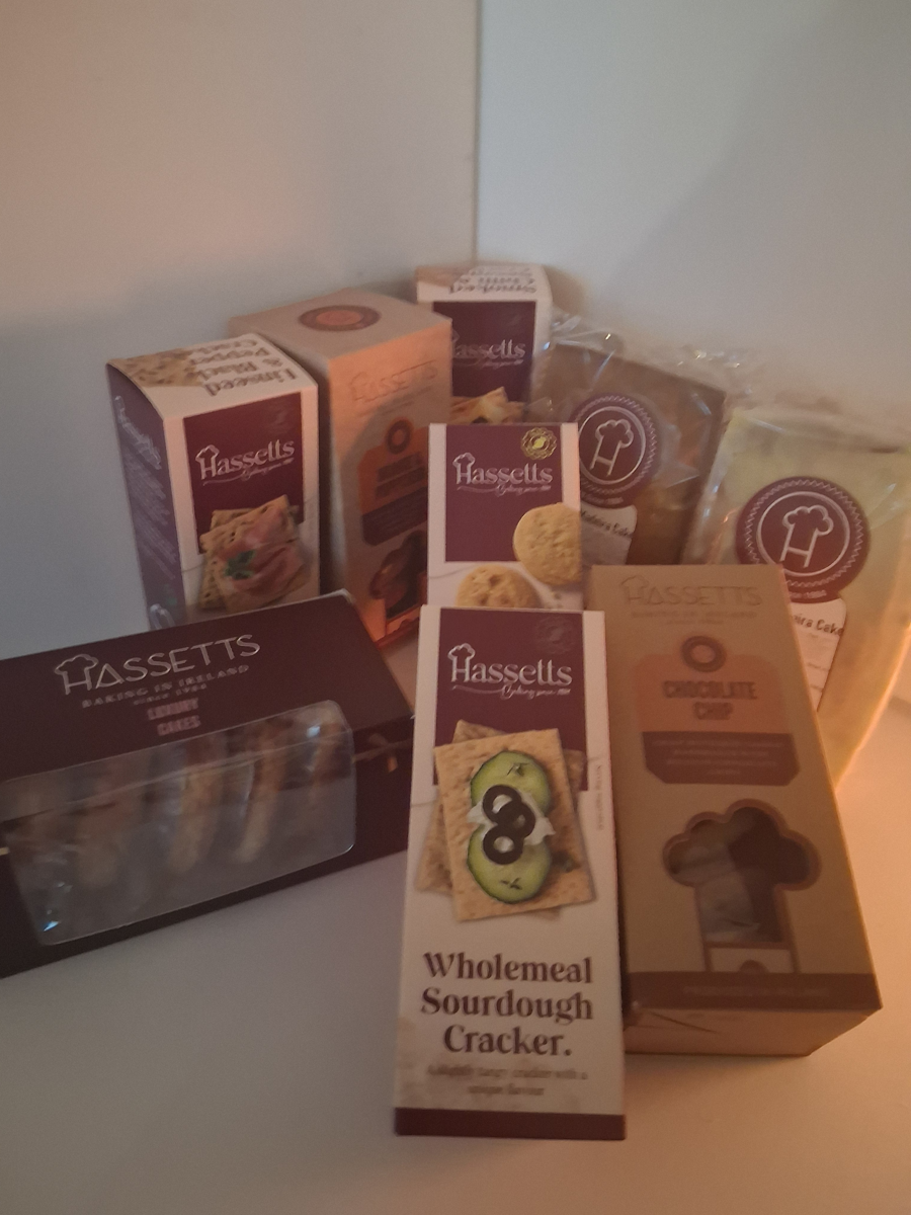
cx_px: 456
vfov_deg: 67.3
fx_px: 912
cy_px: 608
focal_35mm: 26
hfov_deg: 53.1
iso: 1000
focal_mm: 3.98
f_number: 1.8
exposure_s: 1/14
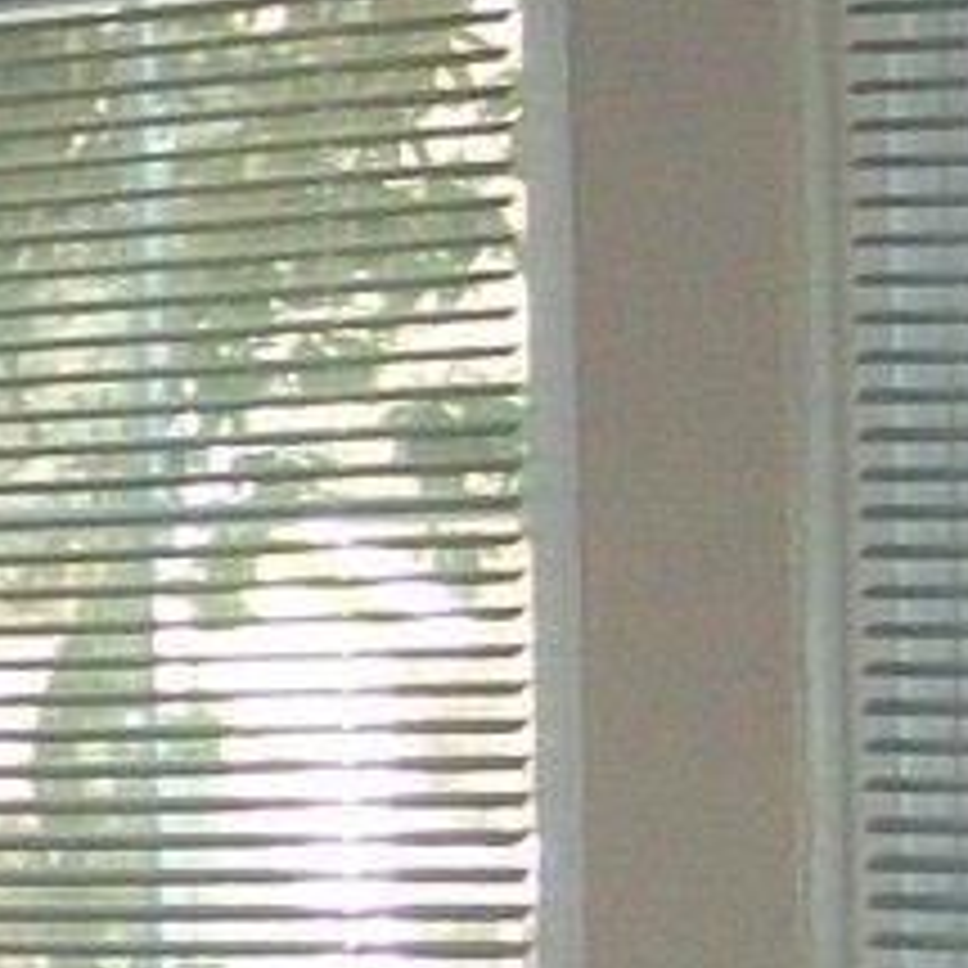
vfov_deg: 7.4
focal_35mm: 237
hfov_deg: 6.7
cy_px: 1013
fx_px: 7498
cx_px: -1963
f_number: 2.7
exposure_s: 1/64
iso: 140
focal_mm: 6
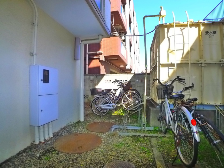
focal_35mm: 24
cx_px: 112
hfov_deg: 71.6
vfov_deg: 56.8
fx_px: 155
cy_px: 84
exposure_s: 1/400
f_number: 2.8
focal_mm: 5.1
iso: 400
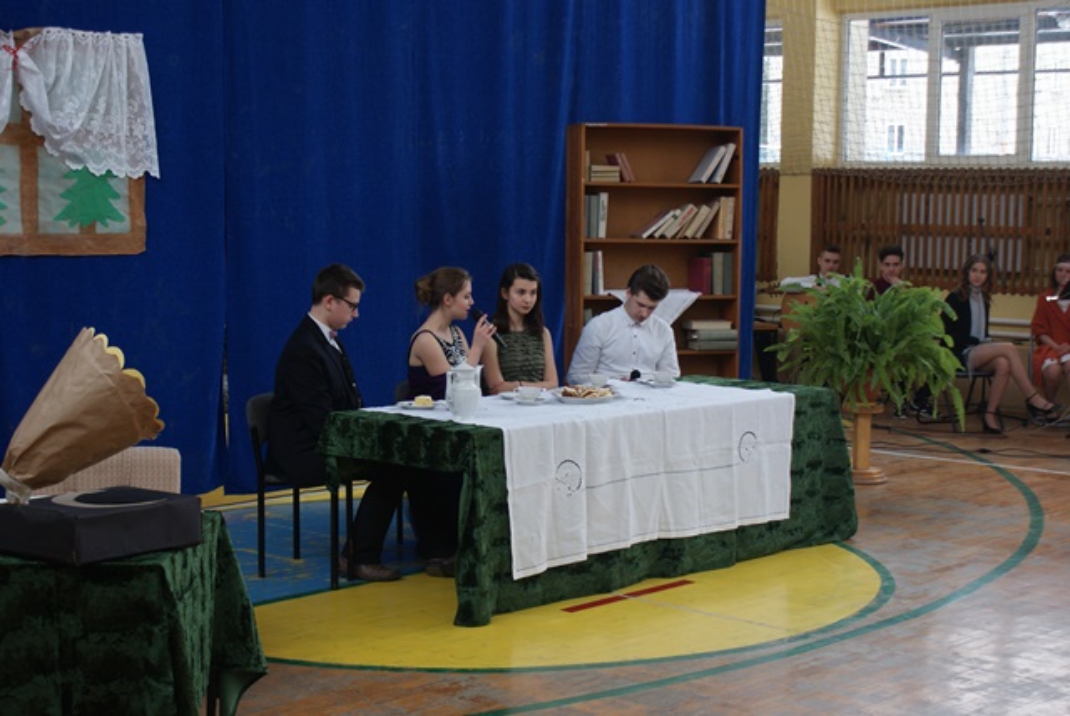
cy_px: 358
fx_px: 1785
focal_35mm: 60
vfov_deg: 22.7
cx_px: 535
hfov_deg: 33.4
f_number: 5.6
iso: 160
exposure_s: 1/60
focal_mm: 40
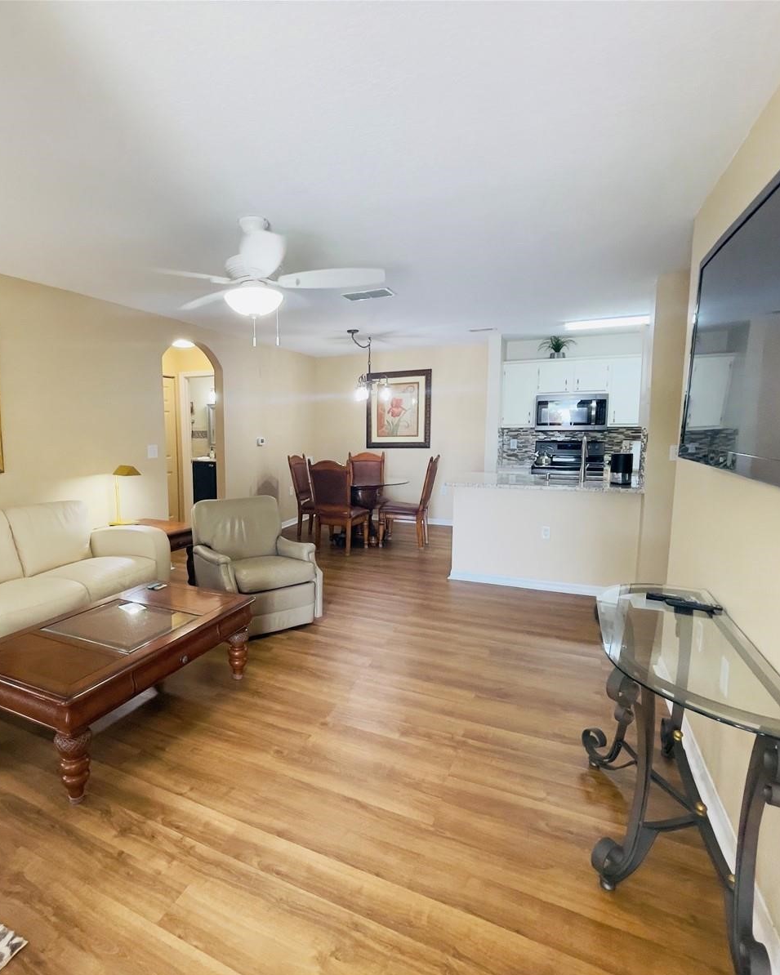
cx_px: 288
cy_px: 489
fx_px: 491
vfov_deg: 89.6
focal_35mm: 17
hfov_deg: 75.5
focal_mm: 1.54
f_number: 2.4
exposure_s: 1/60
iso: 200
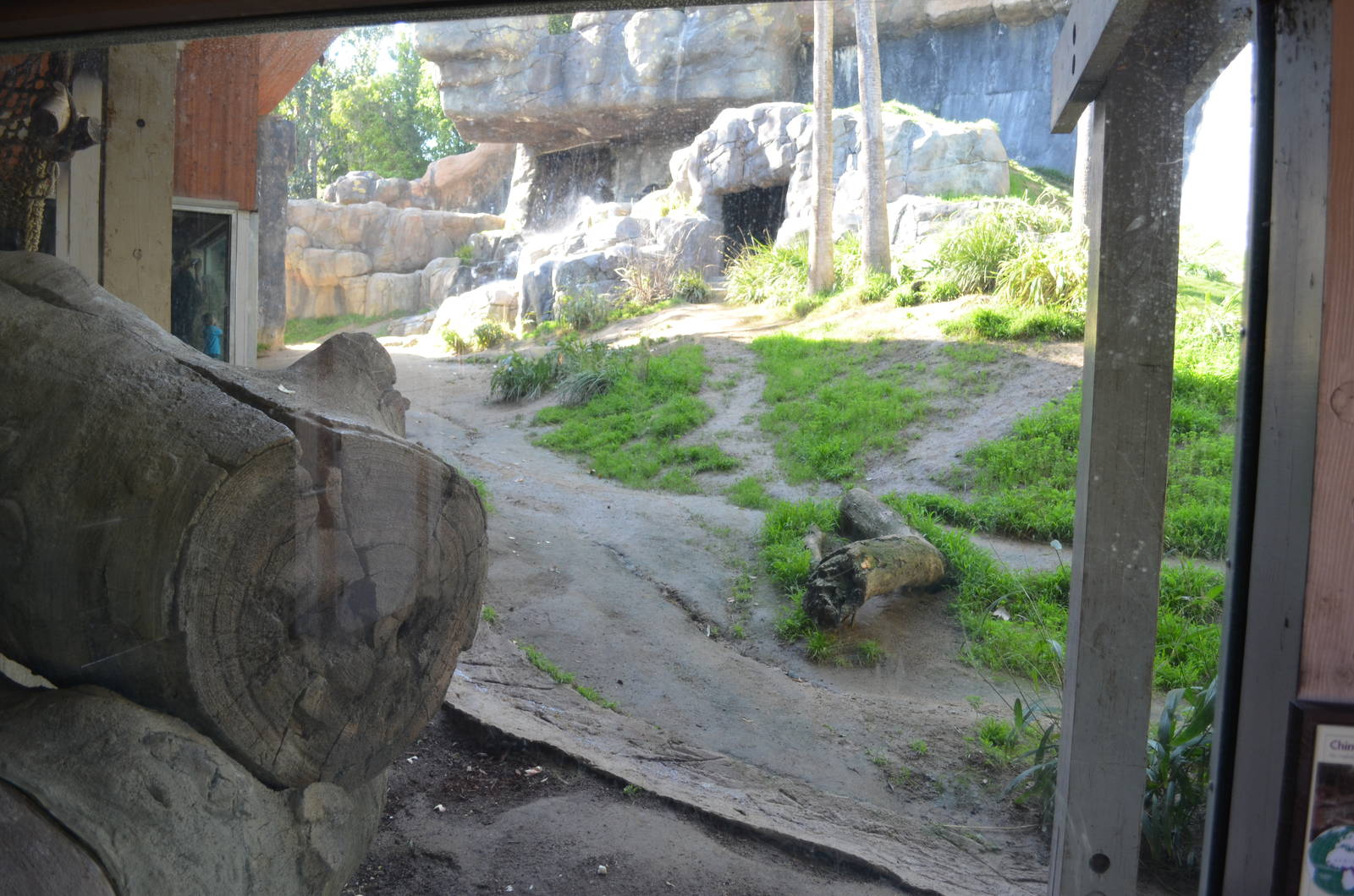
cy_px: 448
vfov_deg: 47.7
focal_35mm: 27
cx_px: 677
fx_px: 1013
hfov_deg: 67.5
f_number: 4.5
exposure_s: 1/80
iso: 400
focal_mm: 18
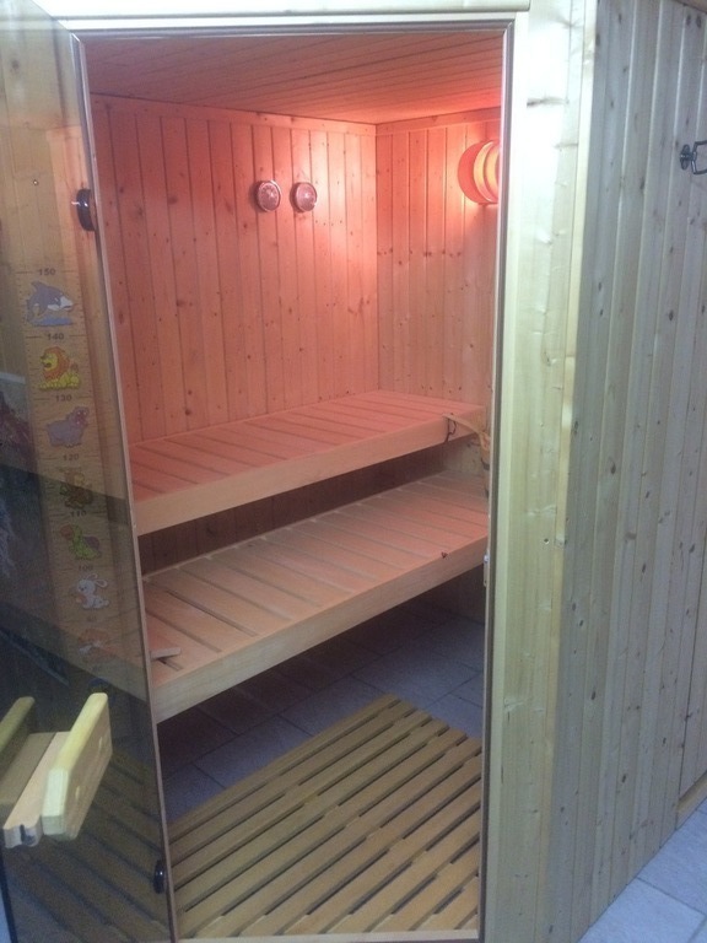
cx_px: 354
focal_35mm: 29
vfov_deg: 61.7
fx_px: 790
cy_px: 472
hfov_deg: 48.2
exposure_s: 1/33
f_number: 2.2
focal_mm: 4.15
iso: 320
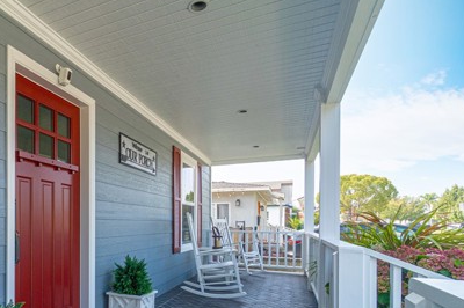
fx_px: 309
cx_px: 118
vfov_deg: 51.6
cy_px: 217
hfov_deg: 69.1
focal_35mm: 24
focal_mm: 10
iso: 320
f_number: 10
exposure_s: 1/160
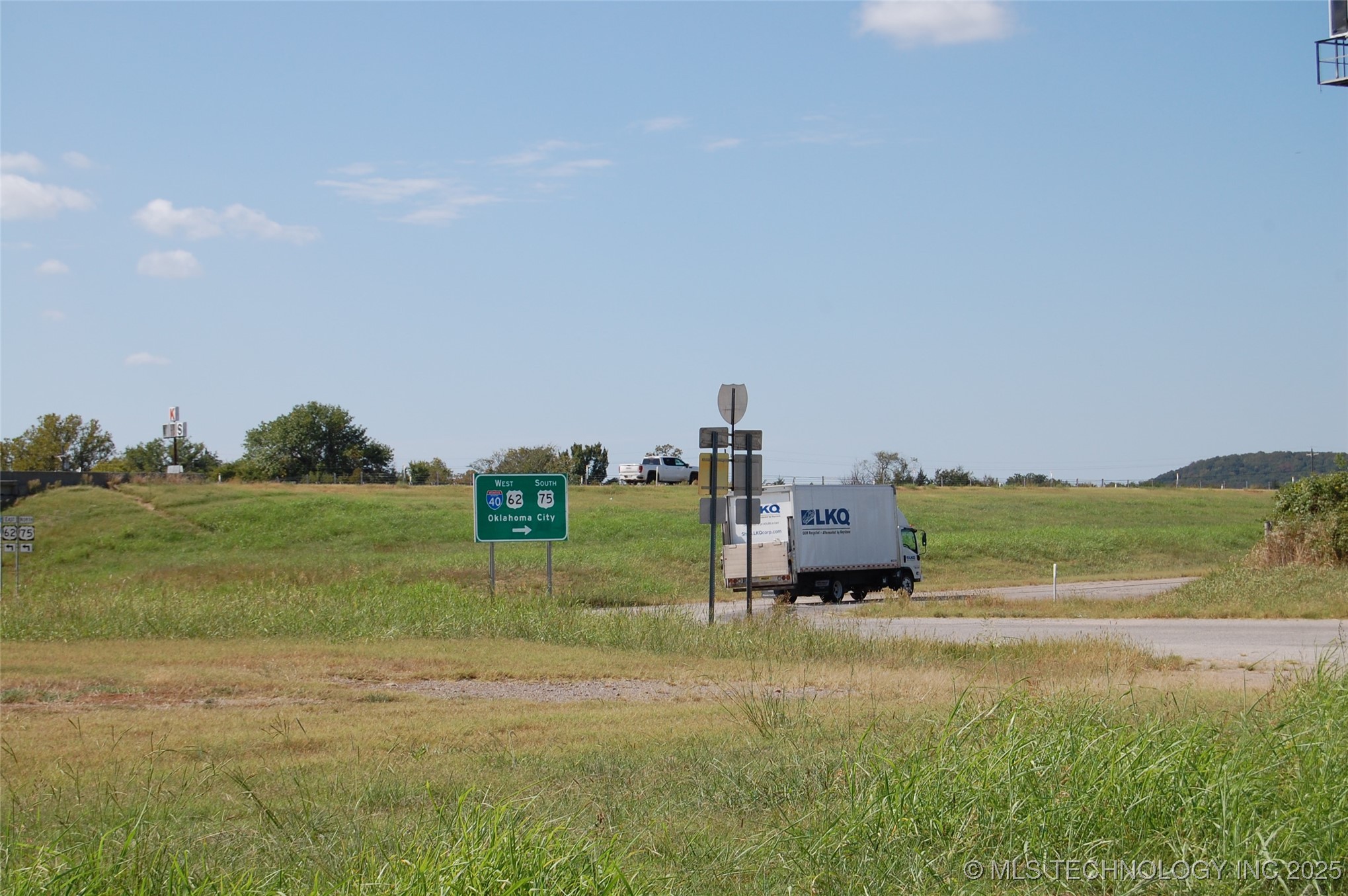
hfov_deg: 27.0
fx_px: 2805
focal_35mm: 75
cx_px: 674
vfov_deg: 18.1
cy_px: 448
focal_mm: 50
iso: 200
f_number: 10
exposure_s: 1/400
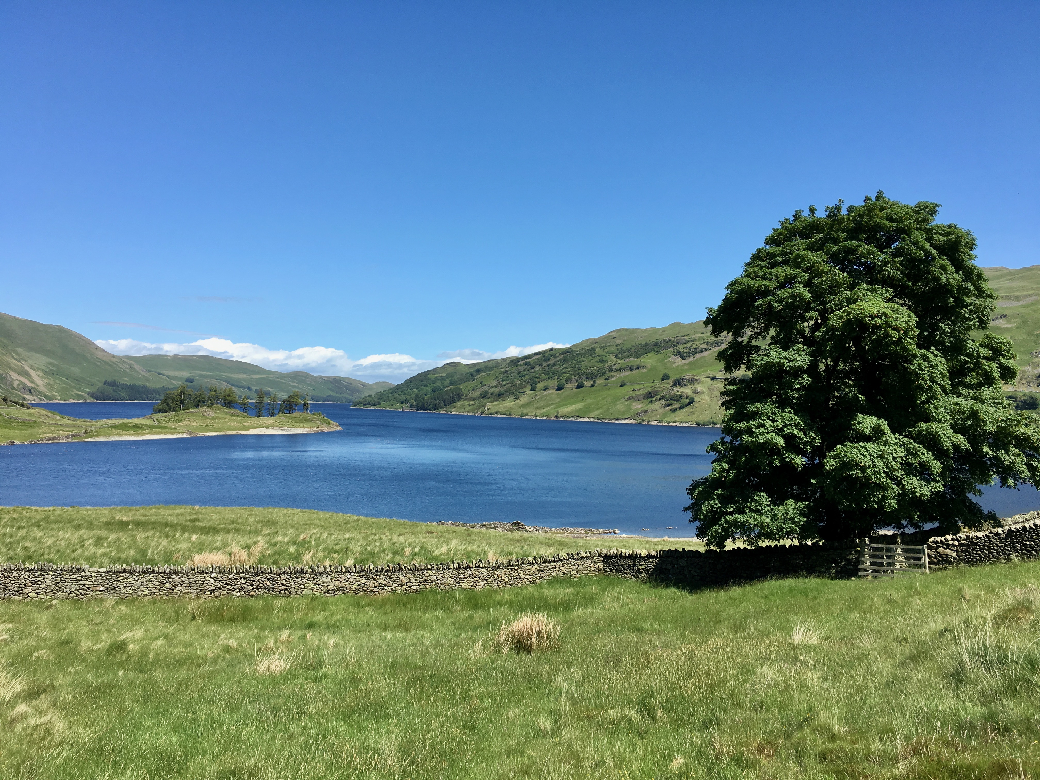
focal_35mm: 29
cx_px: 520
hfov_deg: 61.7
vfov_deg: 48.2
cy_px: 390
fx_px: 871
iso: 25
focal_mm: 4.15
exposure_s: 1/1538
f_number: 2.2
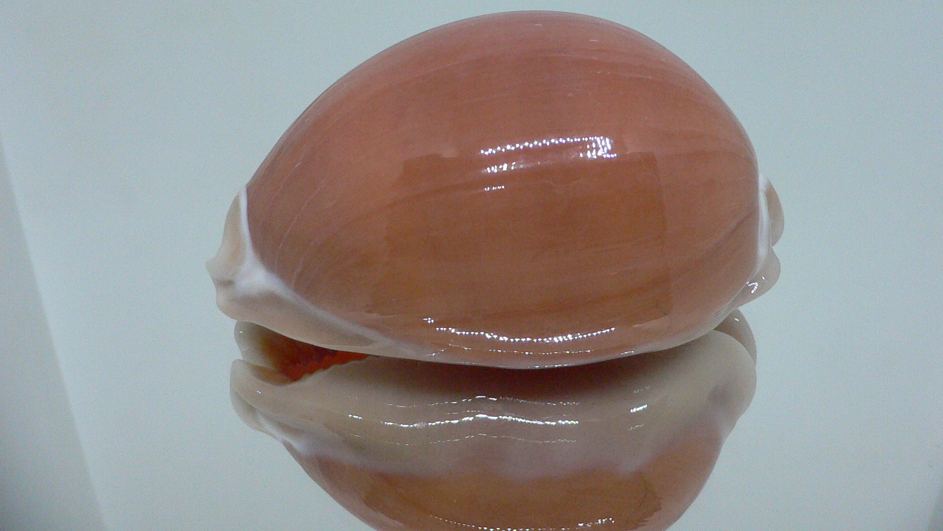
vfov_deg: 30.2
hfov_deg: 51.6
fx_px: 975
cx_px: 481
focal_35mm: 39
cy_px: 170
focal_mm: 4.6
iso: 200
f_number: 2.8
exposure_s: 1/50
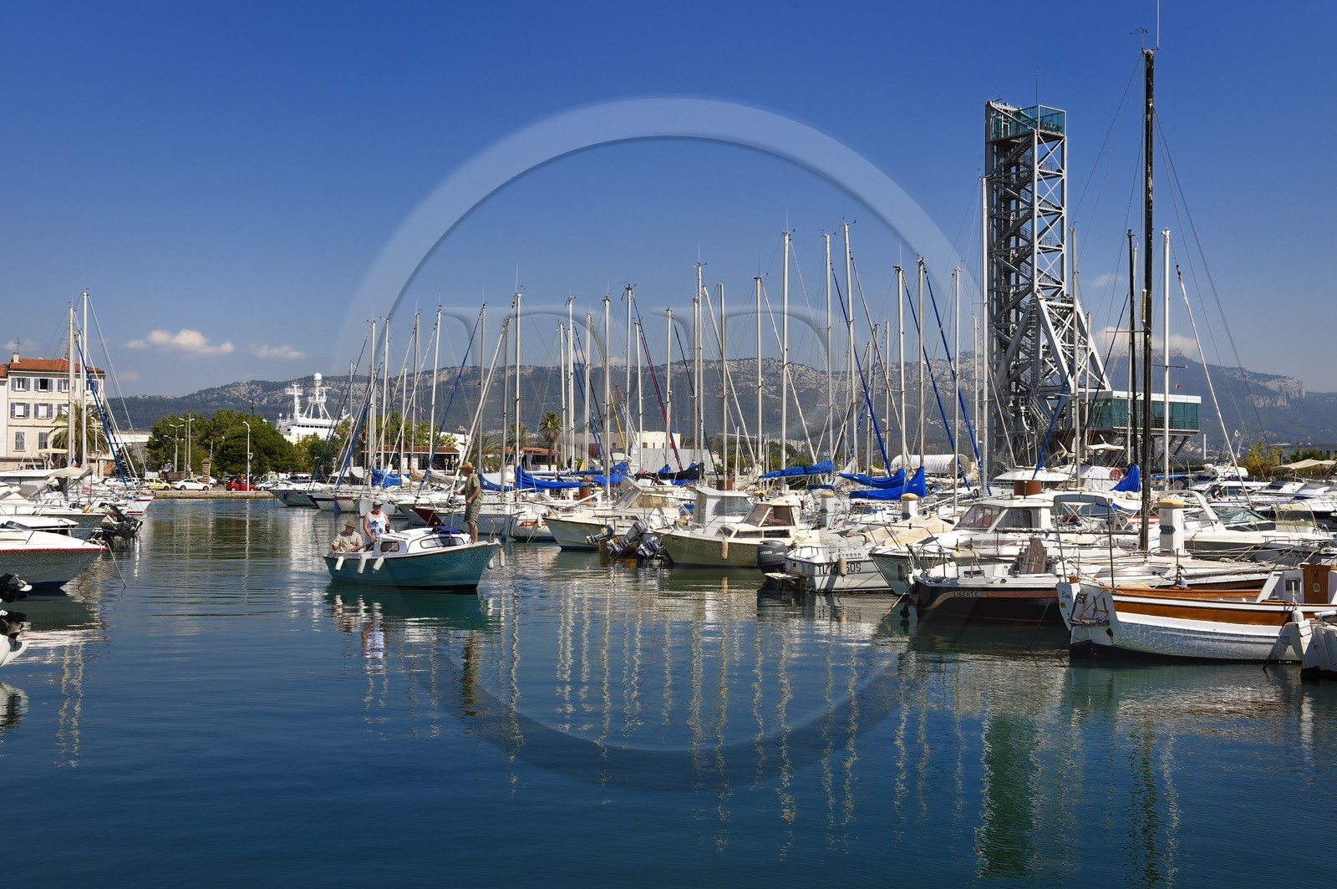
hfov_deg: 44.5
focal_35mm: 44
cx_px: 668
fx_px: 1633
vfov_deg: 30.5
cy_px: 444
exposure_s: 1/250
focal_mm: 44
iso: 200
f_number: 14
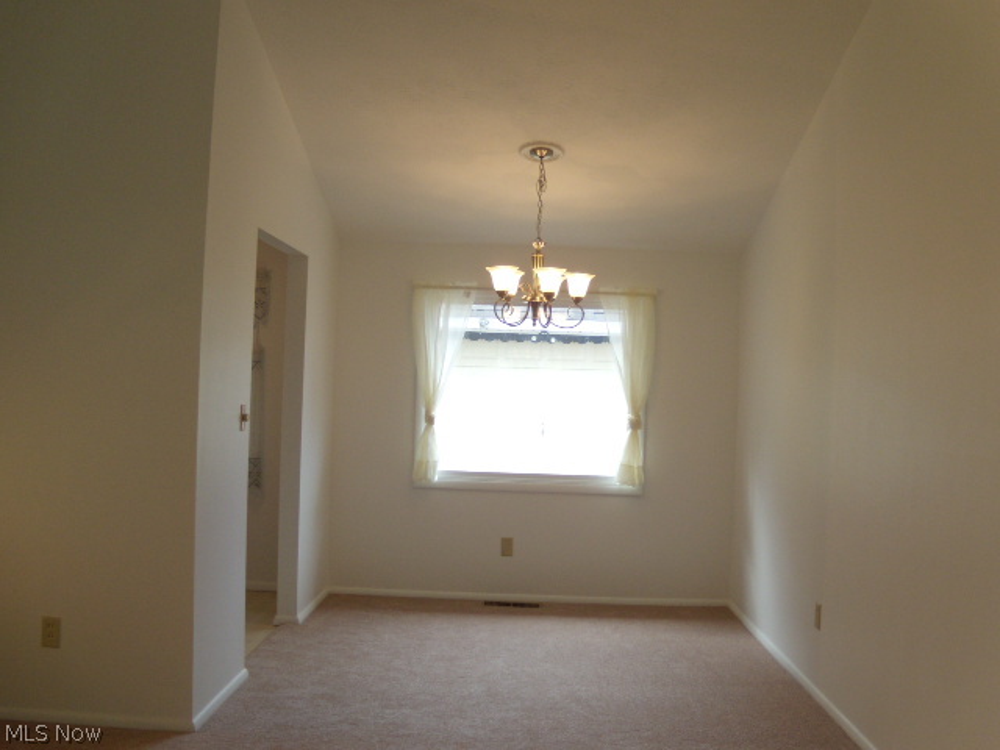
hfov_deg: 51.4
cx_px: 500
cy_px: 375
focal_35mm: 36
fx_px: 1040
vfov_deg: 39.7
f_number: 3.6
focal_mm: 6.4
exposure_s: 1/60
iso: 125
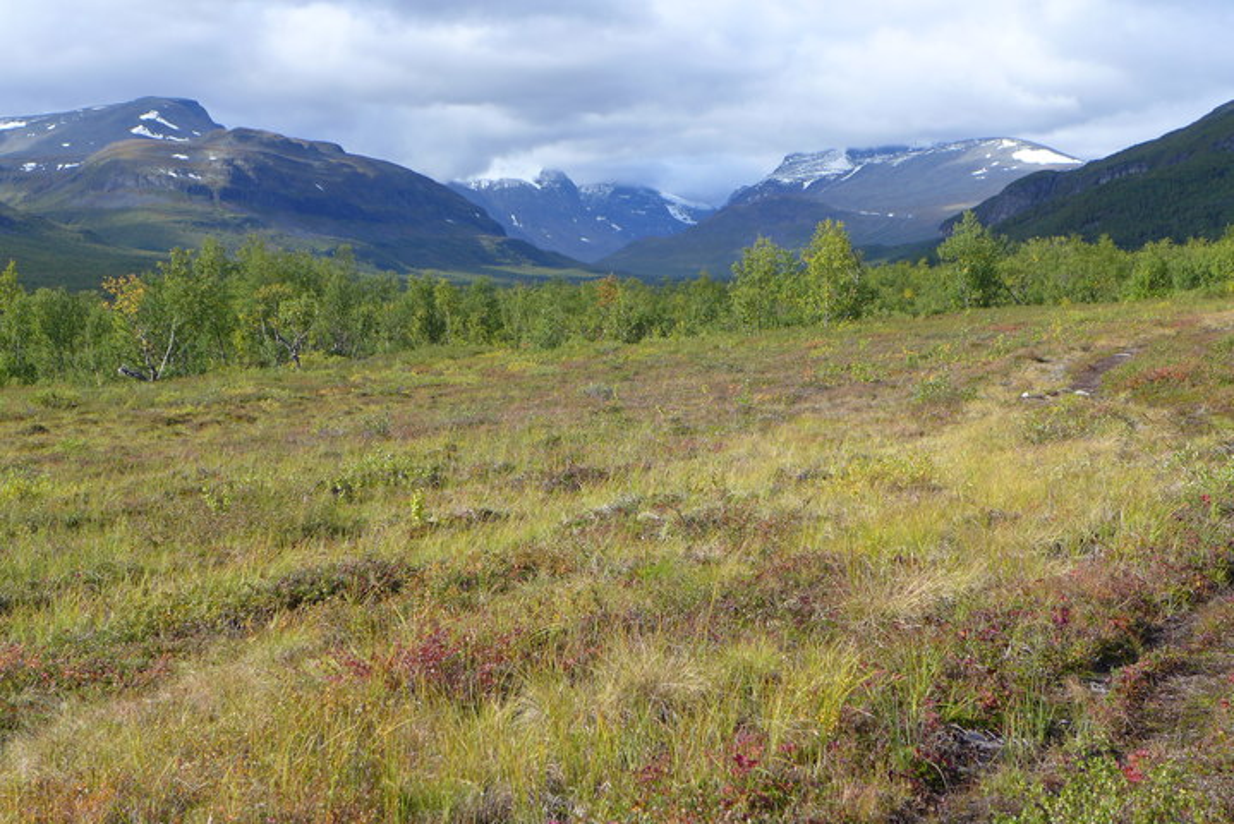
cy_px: 412
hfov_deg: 33.4
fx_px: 2057
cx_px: 617
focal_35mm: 60
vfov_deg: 22.6
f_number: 2.8
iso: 80
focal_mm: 11.8
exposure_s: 1/1300
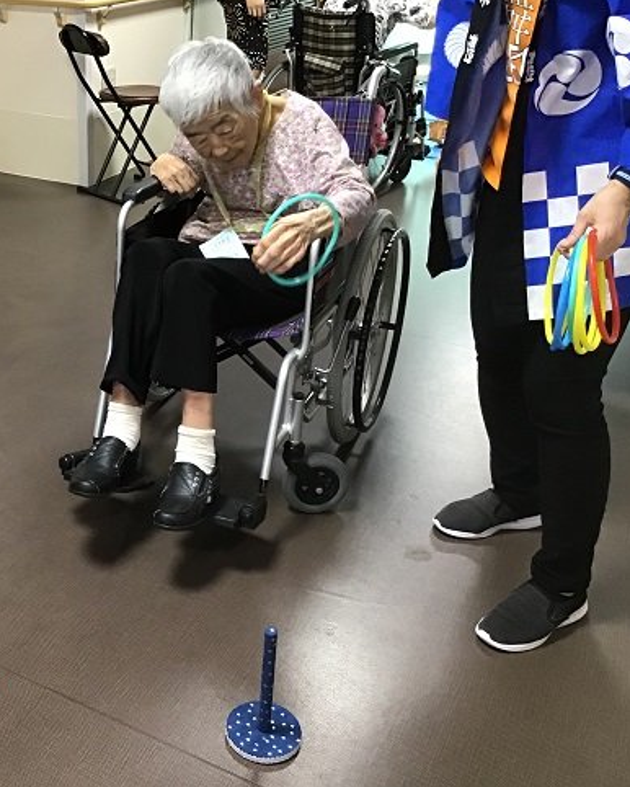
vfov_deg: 44.8
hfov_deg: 35.3
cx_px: 126
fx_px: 955
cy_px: 392
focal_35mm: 41
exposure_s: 1/30
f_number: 2.4
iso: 125
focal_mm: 3.3
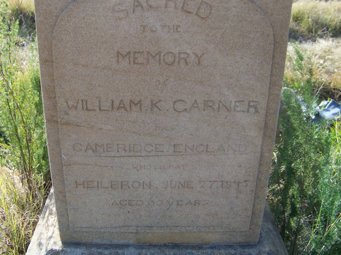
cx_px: 166
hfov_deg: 45.8
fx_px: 404
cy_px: 116
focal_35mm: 41
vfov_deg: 35.1
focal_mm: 5.85
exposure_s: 1/320
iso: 64
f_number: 2.8
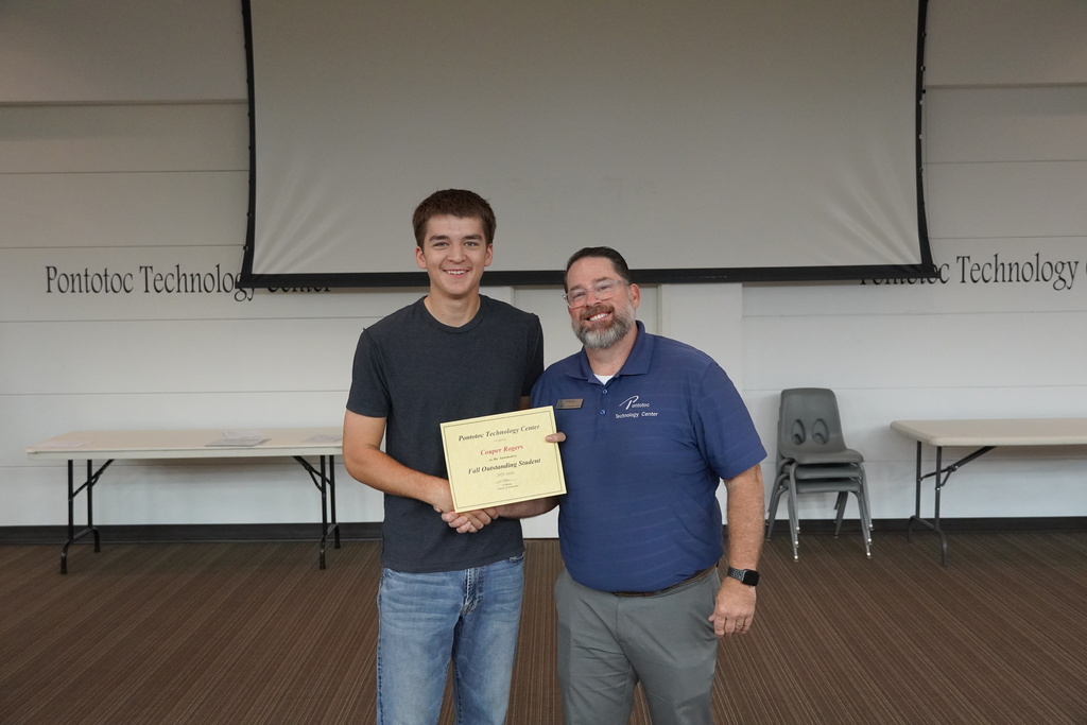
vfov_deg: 34.2
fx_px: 1178
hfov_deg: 49.5
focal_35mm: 39
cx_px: 544
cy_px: 362
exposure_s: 1/160
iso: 2500
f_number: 4
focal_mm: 26
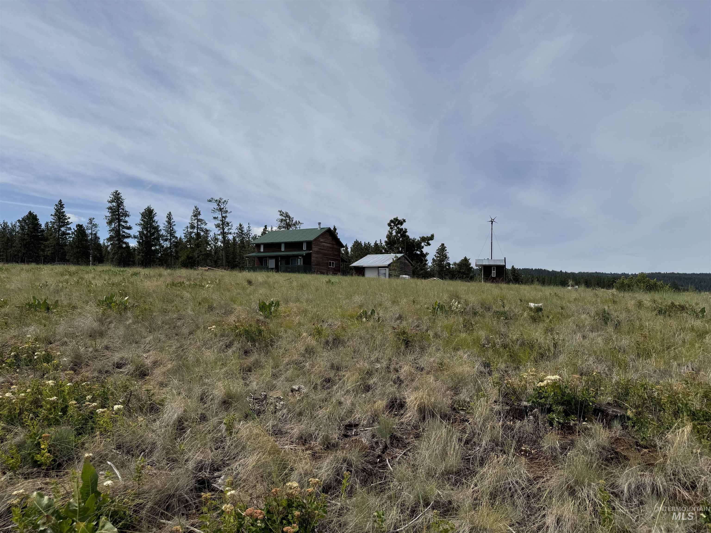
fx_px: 493
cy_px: 266
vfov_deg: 56.8
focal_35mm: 24
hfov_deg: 71.6
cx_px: 356
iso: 80
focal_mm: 6.76
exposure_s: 1/9009
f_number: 1.78
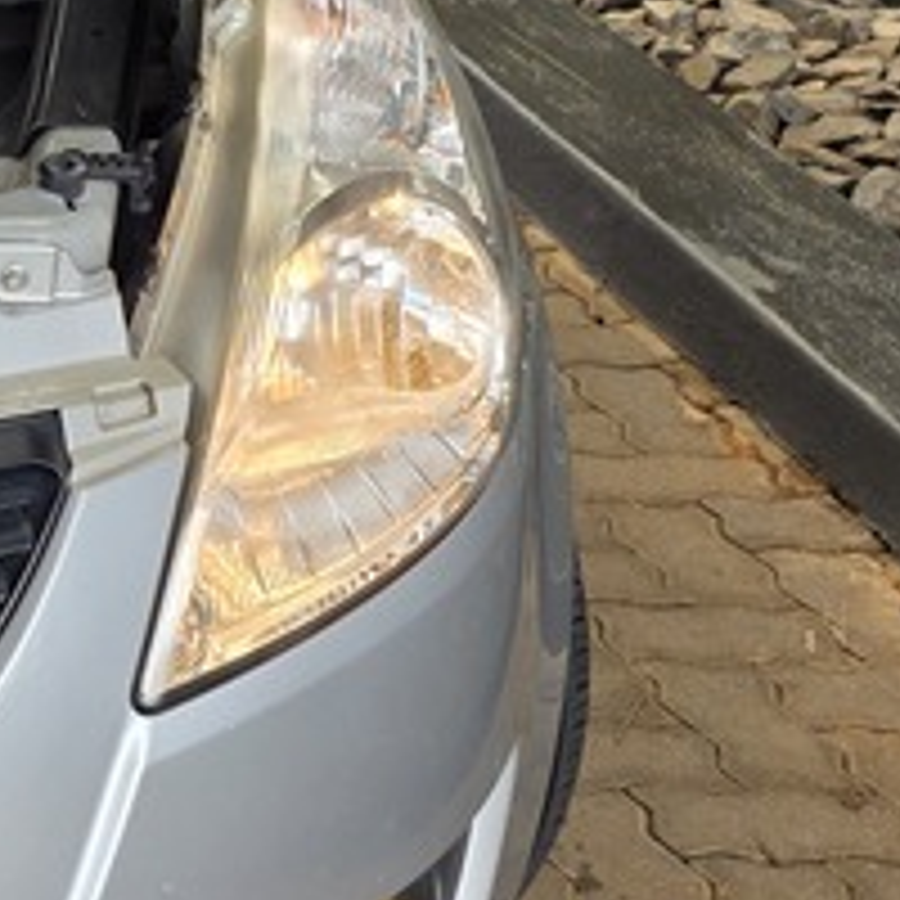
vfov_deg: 16.5
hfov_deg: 14.3
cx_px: -846
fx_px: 3059
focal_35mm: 104
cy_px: 45
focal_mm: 6.25
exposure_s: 1/359
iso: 50
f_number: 1.7
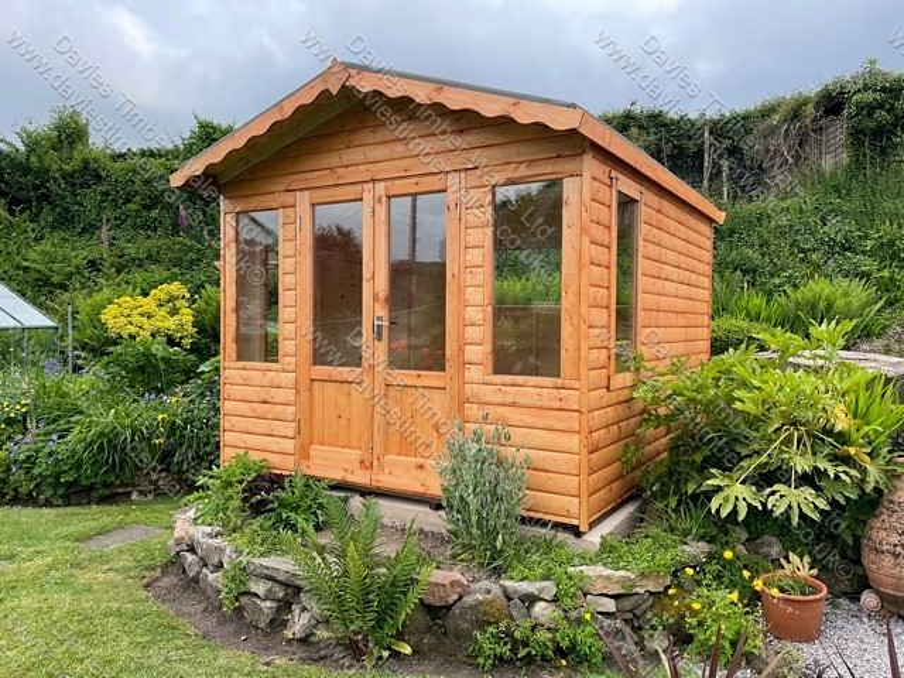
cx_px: 452
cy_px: 339
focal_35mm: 26
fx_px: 679
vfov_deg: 53.1
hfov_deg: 67.3
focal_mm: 4.2
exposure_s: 1/1595
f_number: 1.6
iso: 32
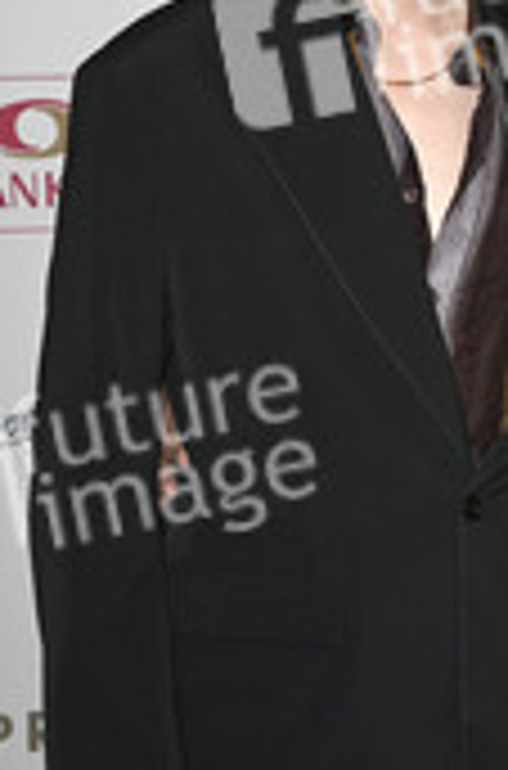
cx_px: 575
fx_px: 2896
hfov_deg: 9.9
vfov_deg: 15.1
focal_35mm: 136
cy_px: 248
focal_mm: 58
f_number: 7.1
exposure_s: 1/250
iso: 640
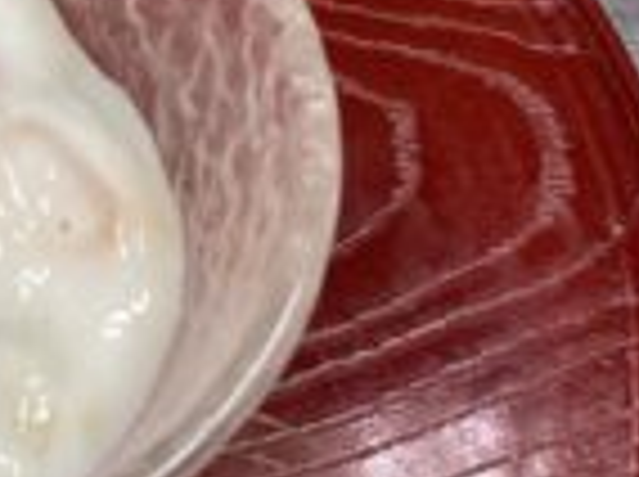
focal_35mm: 82
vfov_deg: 17.9
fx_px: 1511
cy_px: 200
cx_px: -151
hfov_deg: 21.9
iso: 100
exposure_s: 1/60
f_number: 2.4
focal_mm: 3.3
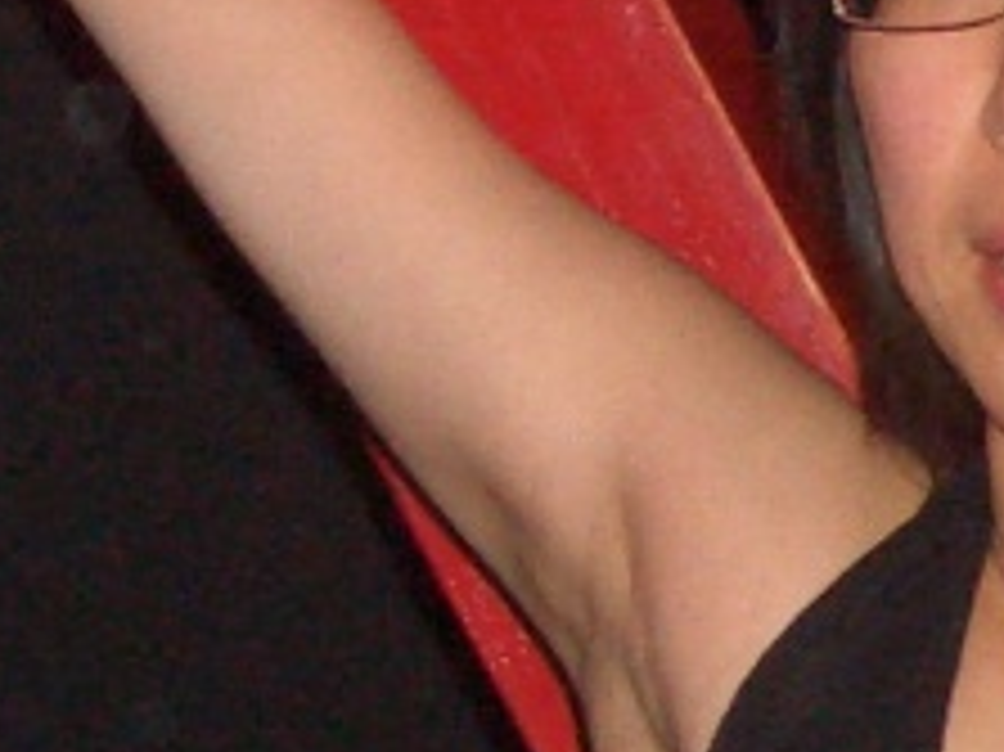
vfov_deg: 7.2
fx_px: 6001
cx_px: 1171
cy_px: 338
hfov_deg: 9.4
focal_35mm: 207
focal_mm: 4.8
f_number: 4
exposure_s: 1/40
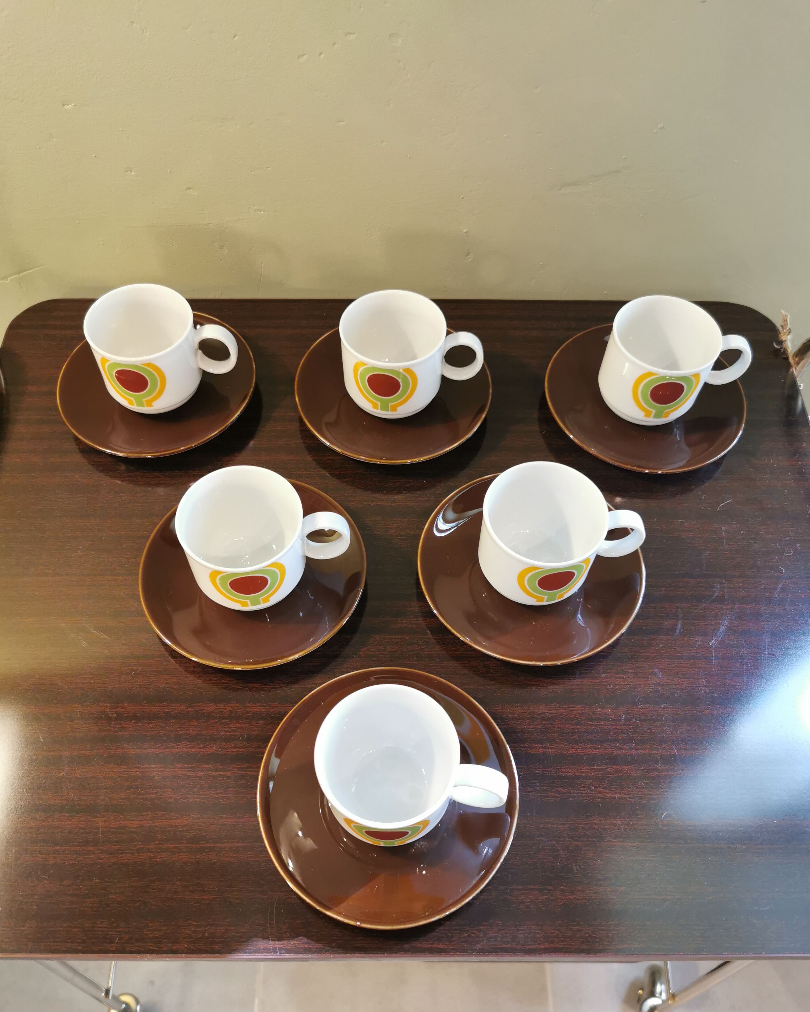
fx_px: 869
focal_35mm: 29
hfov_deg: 50.0
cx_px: 394
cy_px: 550
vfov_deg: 60.4
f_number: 1.6
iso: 200
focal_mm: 5.56
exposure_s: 1/50
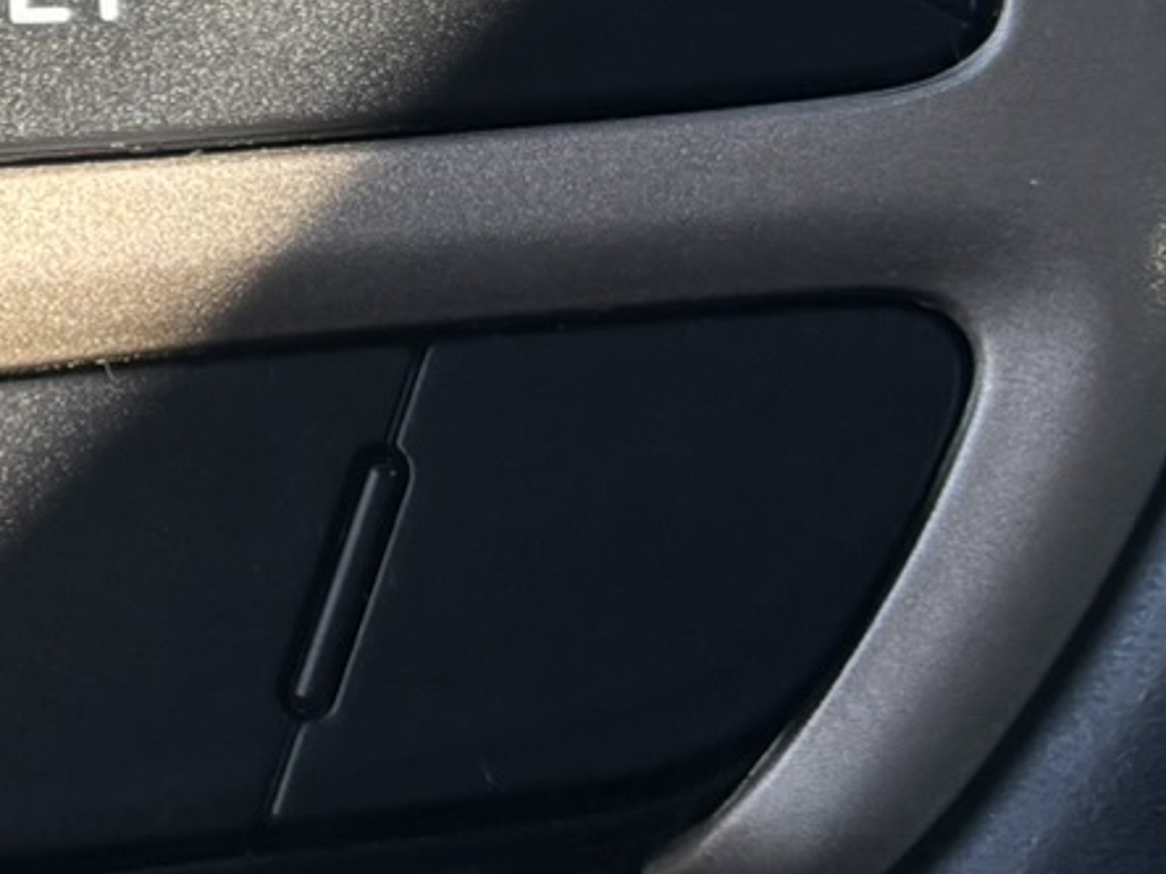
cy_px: -152
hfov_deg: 15.1
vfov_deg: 12.1
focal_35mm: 120
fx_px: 4042
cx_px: -609
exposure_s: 1/498
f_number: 1.6
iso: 50
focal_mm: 5.96
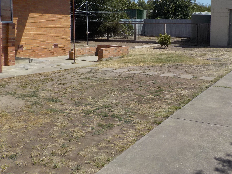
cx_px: 143
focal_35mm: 44
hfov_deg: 42.7
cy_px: 55
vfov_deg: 32.5
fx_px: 295
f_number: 3.3
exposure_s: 1/2000
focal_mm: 4.1
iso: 125
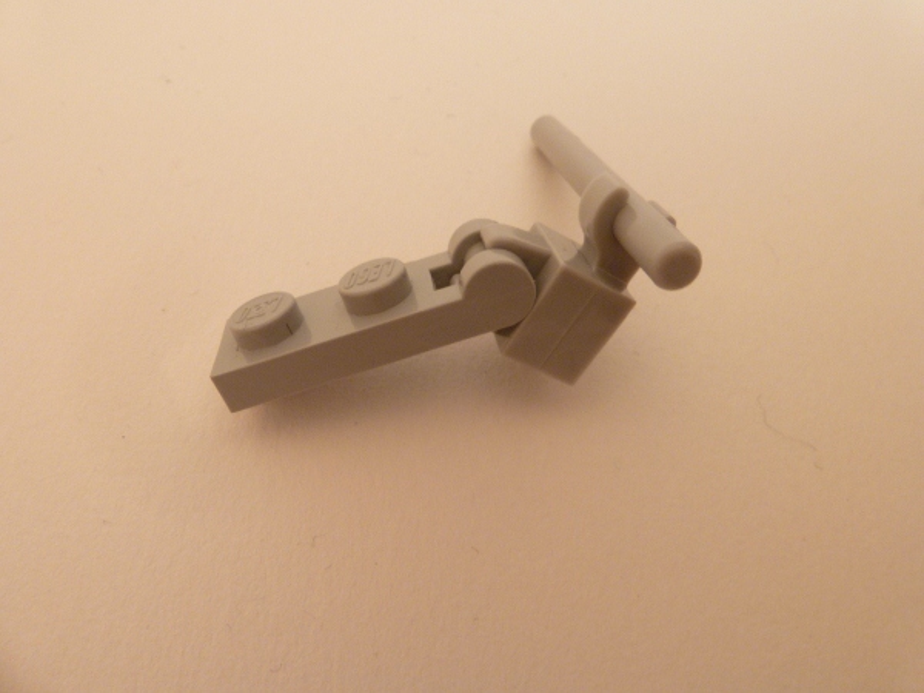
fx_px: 641
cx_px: 462
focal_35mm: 24
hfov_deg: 71.6
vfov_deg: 56.8
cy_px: 346
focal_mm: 4.3
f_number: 6.3
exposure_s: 6
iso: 100
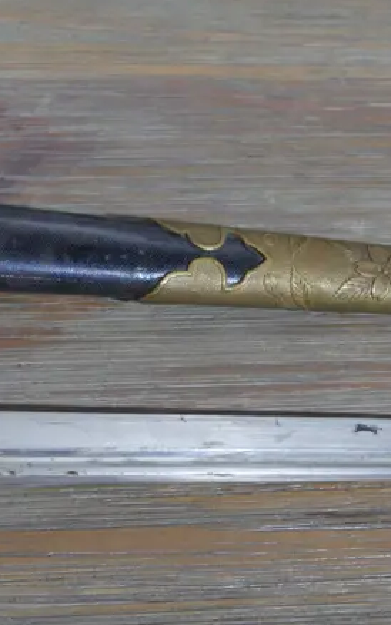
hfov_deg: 10.9
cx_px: -29
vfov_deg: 17.5
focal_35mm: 119
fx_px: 2028
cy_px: 289
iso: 640
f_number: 5.2
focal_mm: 24
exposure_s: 1/60
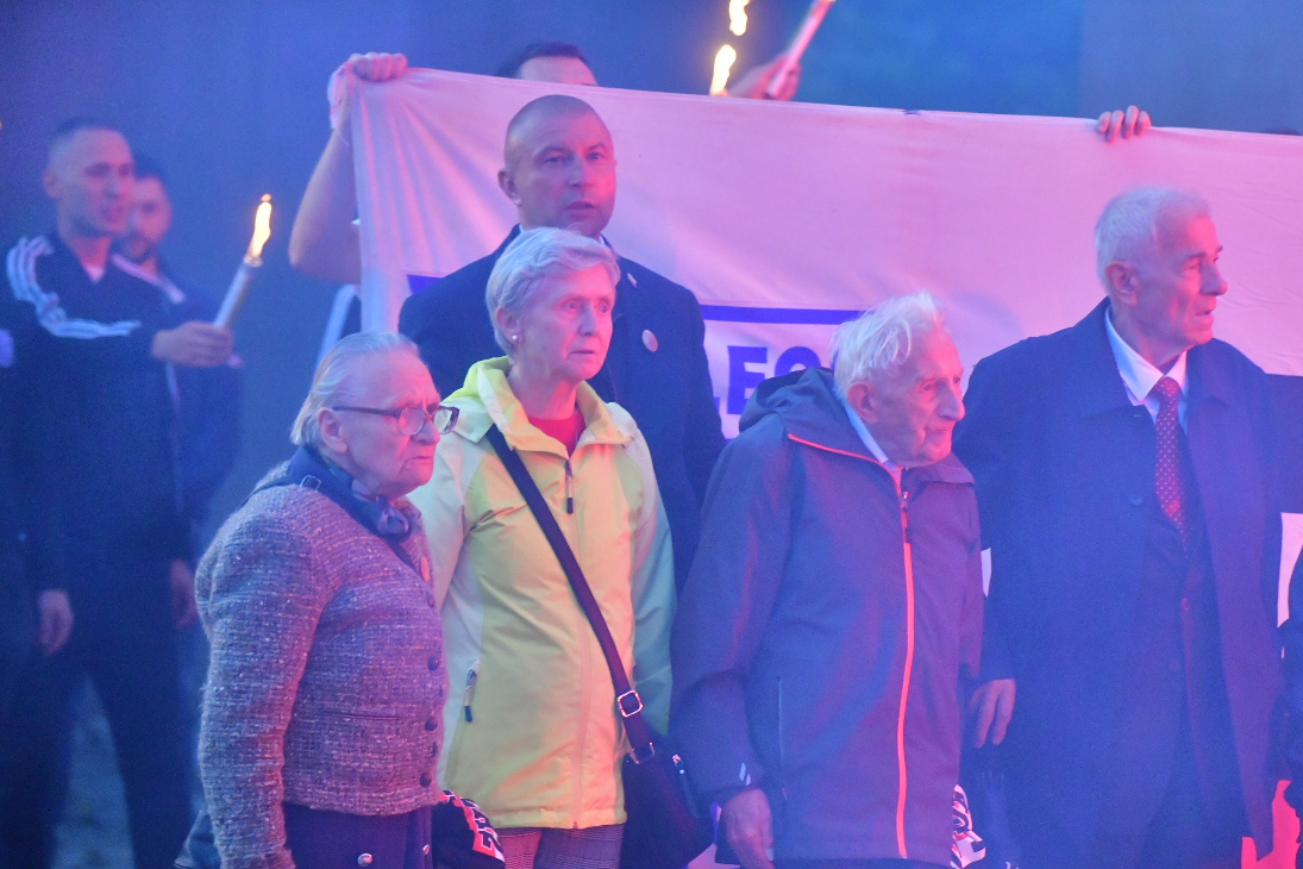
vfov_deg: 7.4
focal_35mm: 185
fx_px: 6695
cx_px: 950
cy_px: 609
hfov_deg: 11.1
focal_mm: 125
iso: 4000
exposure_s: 1/500
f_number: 2.8
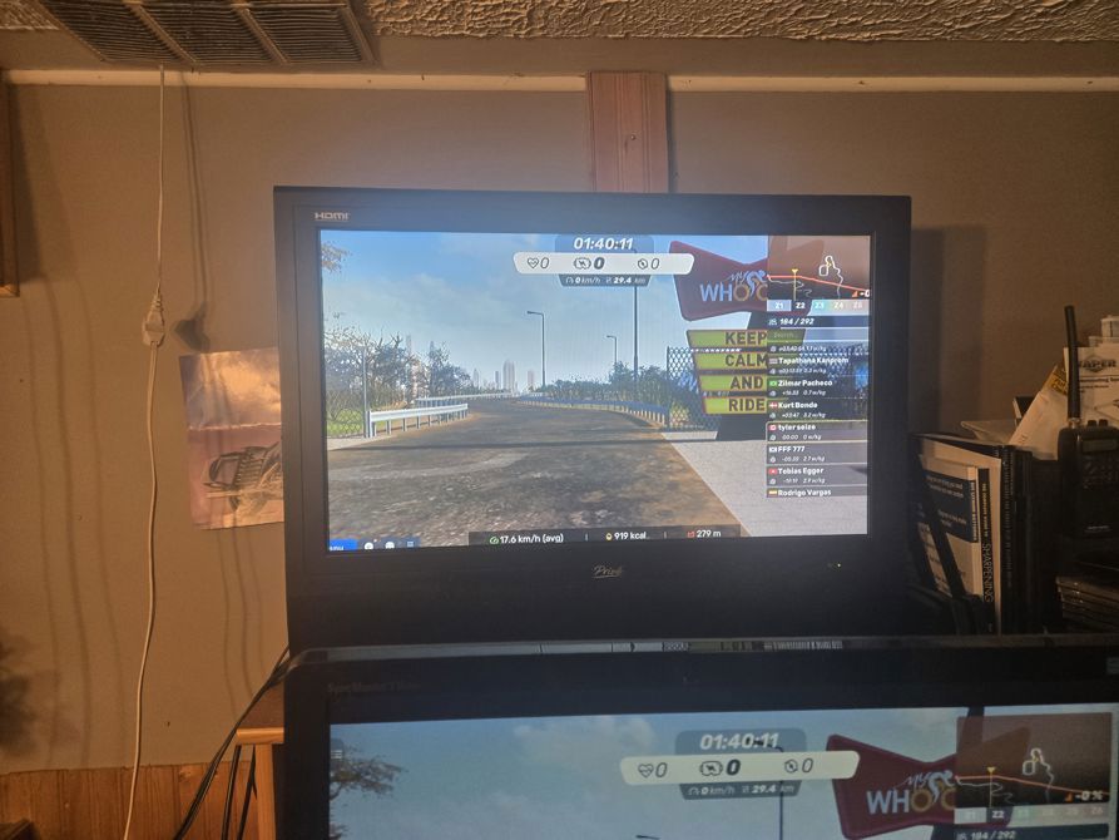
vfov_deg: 58.9
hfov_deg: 73.9
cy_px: 420
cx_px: 560
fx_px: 744
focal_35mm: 23
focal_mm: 5.4
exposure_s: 1/120
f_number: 1.8
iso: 200
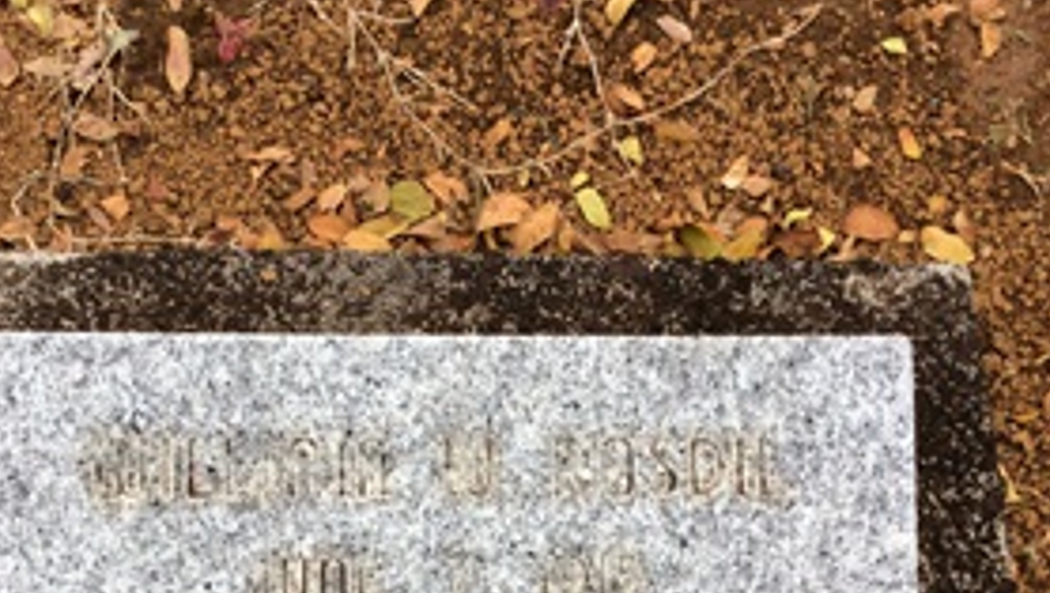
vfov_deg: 23.4
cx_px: 483
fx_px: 1393
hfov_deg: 41.3
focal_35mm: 50
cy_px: 540
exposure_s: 1/159
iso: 32
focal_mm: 3.3
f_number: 2.4
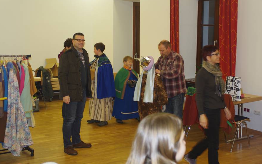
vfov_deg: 22.0
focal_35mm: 59
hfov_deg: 34.5
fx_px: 421
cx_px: 130
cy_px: 76
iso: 400
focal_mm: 38
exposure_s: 1/30
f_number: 4
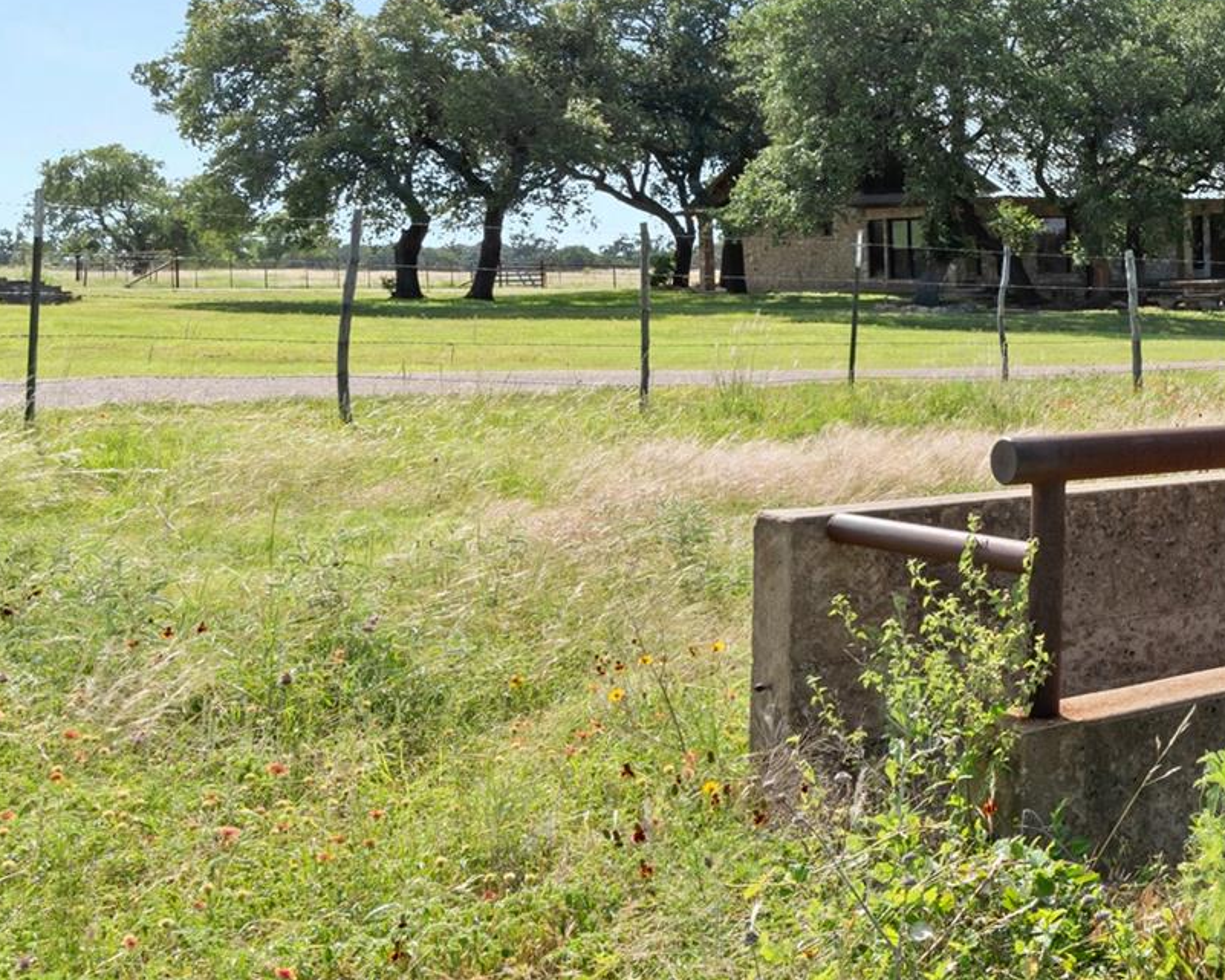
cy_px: 216
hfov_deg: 31.3
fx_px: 1740
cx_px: 1537
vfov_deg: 30.8
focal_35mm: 48
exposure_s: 1/200
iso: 400
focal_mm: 20
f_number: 8
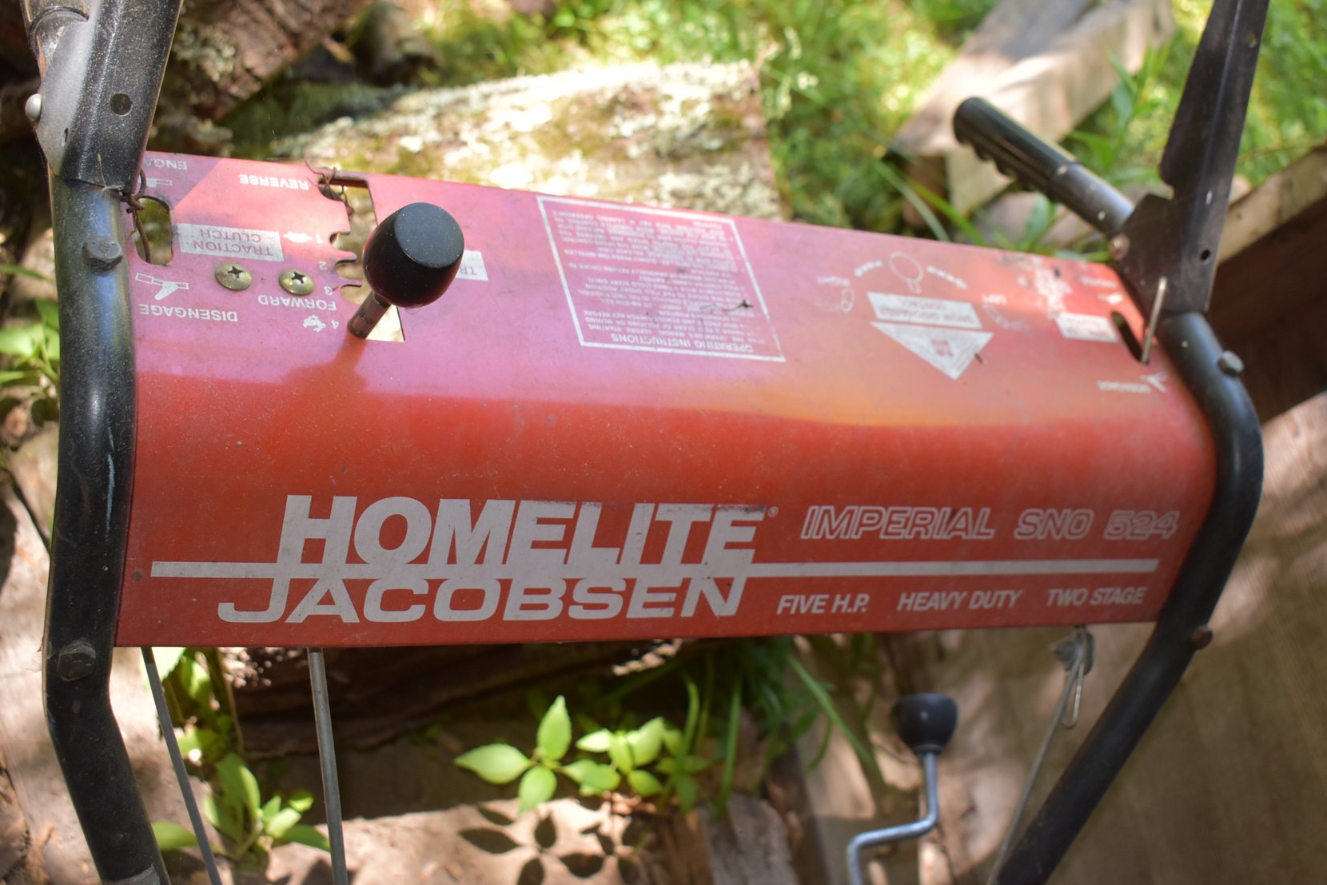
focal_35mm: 43
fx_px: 1585
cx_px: 667
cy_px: 453
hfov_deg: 45.4
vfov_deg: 31.2
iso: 560
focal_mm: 28
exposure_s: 1/200
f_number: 5
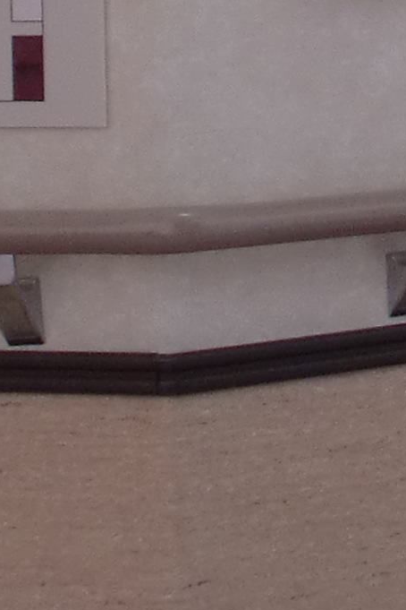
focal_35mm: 156
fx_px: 2639
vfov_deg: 12.5
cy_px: -295
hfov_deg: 8.6
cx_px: 612
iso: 80
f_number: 2.6
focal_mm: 4.65
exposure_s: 1/60
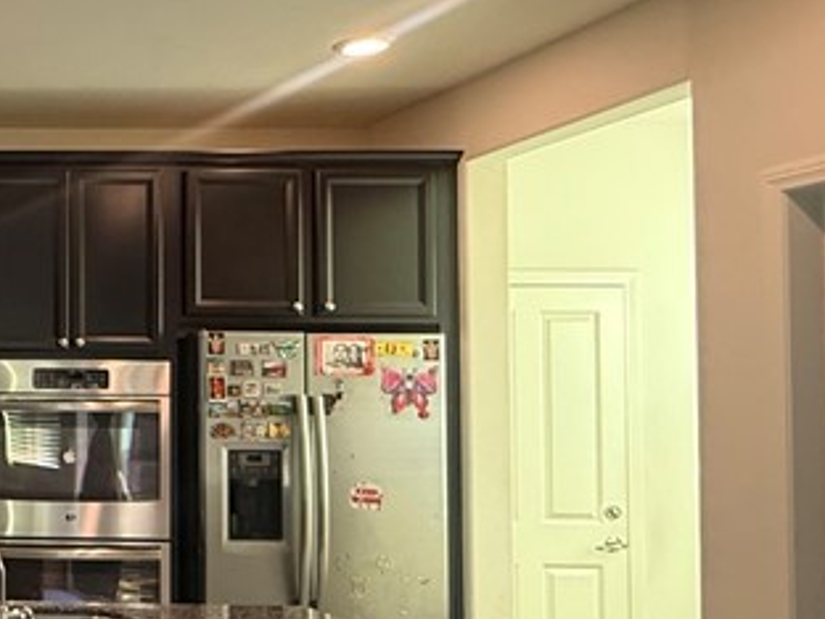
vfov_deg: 31.4
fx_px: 1096
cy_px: 384
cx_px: -301
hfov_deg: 30.4
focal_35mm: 46
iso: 400
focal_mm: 2.22
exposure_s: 1/60
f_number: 2.2
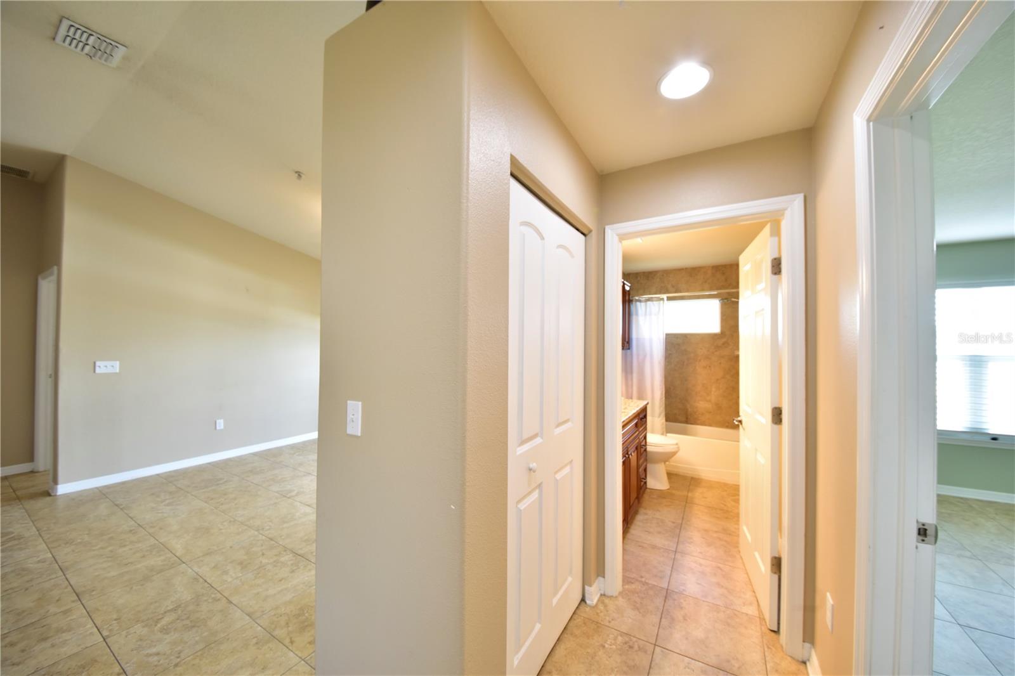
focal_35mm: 12
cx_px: 508
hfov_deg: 112.6
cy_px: 338
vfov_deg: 90.0
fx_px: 338
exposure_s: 1/13
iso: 900
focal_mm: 12
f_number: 9
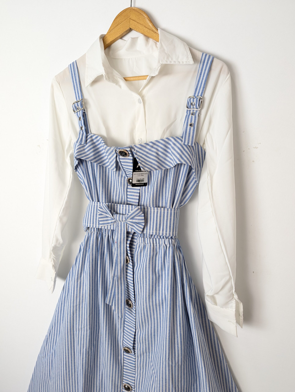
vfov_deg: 71.5
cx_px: 148
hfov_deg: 56.9
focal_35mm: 24
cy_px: 196
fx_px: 272
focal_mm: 6.81
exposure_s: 1/151
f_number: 1.85
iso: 56
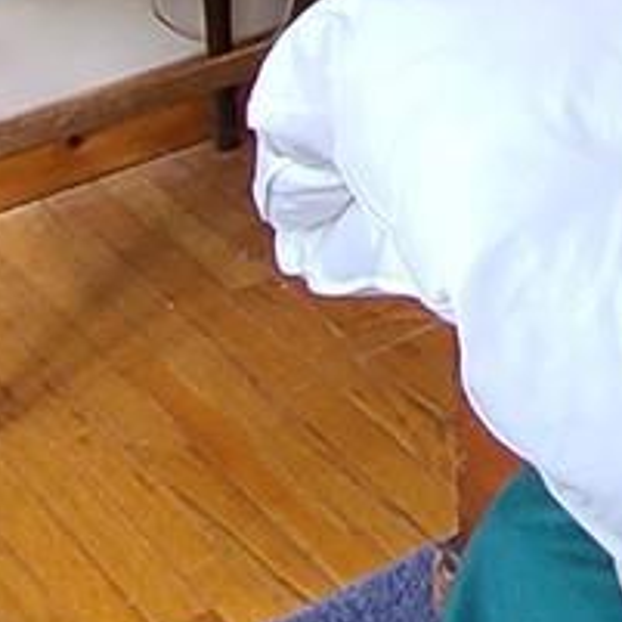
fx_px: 2379
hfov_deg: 11.3
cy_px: -925
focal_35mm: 117
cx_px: 1659
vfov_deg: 11.8
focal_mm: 2.2
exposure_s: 1/60
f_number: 2.2
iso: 160
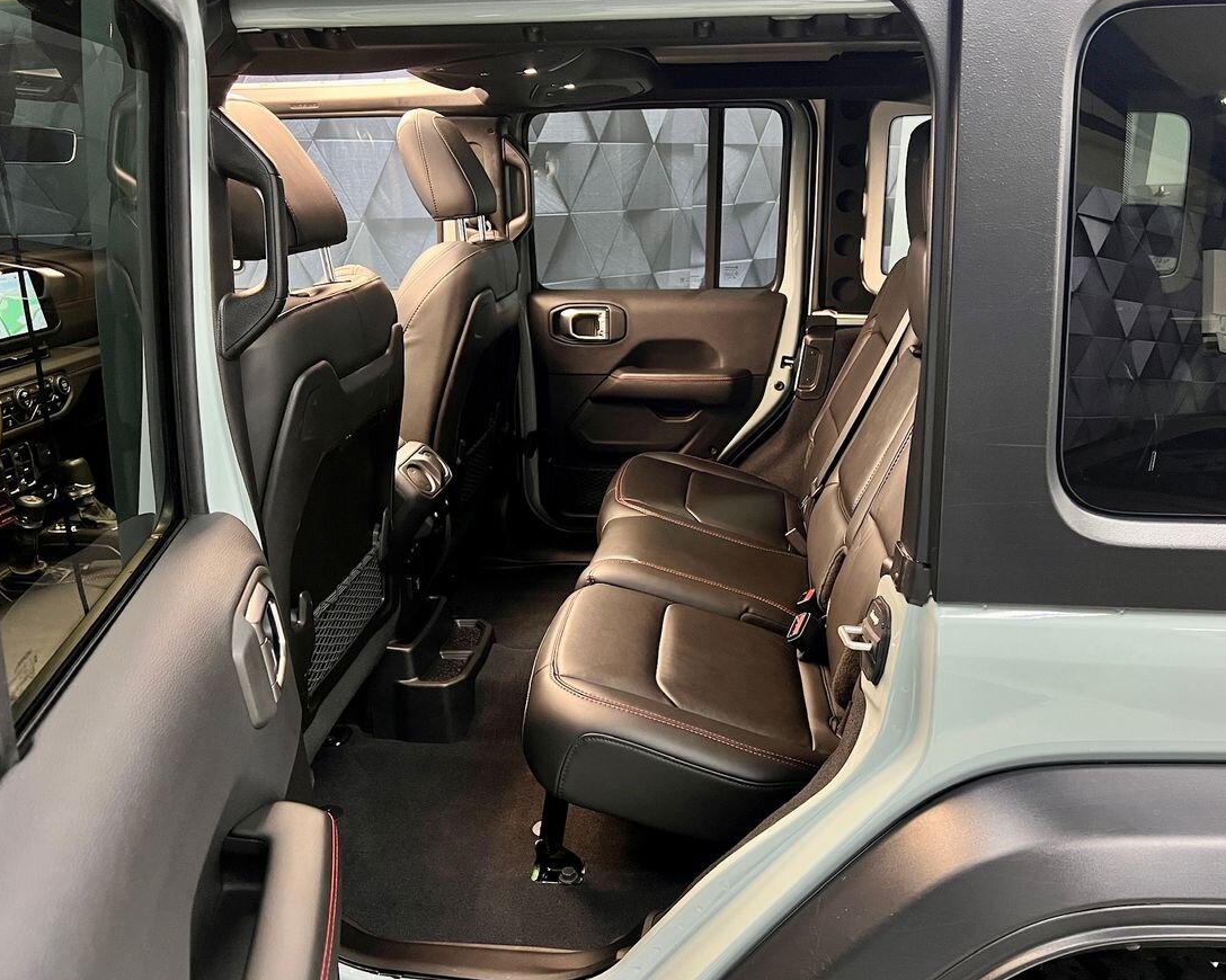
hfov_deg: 62.2
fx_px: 1016
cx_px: 611
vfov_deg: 51.5
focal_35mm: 28
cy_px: 496
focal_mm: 5.7
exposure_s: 1/60
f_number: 1.5
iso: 320
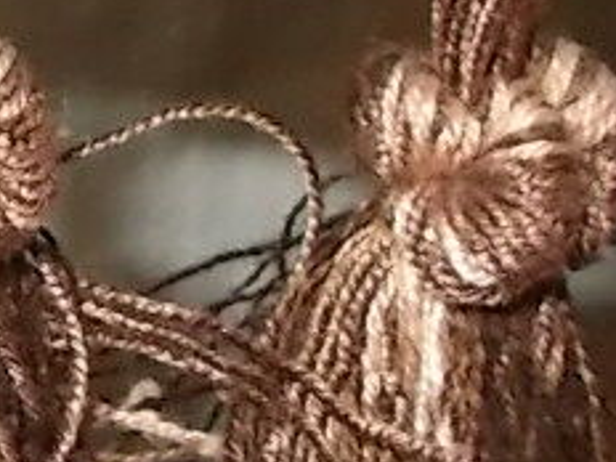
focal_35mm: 179
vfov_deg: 8.3
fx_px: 3185
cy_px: 196
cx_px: -435
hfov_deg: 10.5
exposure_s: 1/25
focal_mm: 4.6
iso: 200
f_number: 3.2
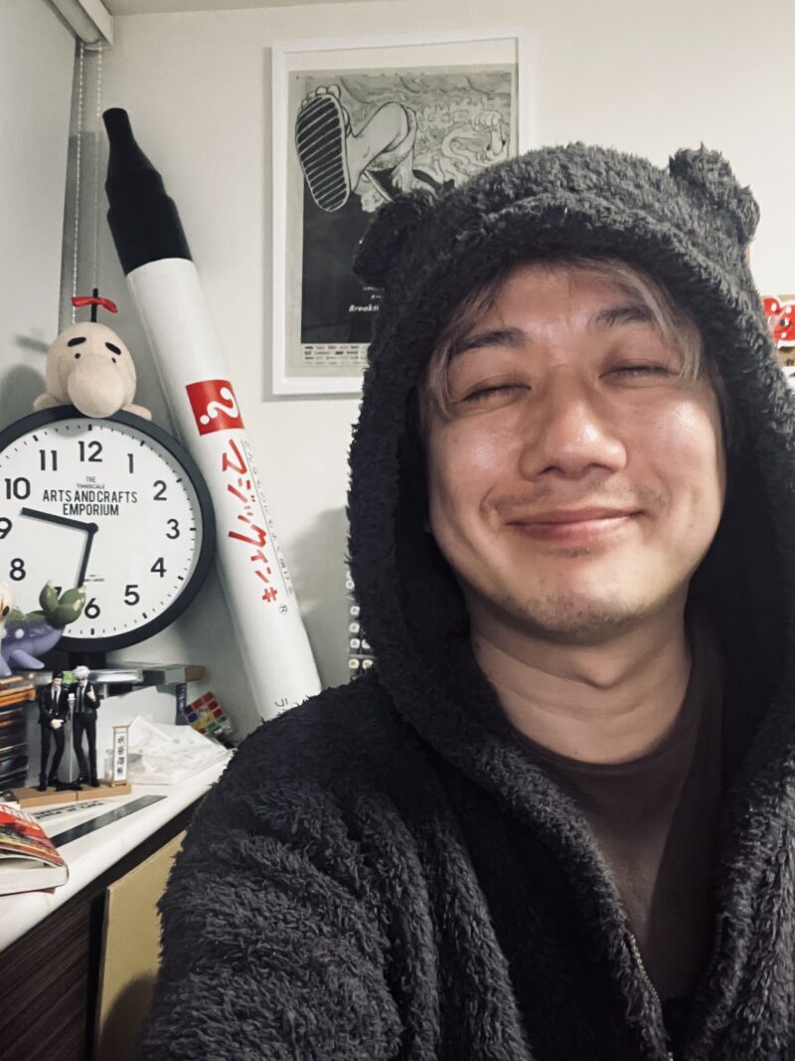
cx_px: 398
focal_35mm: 30
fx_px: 919
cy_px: 530
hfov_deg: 46.8
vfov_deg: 60.0
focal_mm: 2.71
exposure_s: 1/20
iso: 640
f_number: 2.2
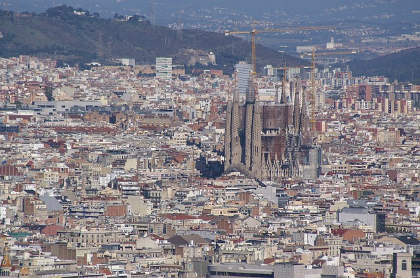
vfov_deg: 3.0
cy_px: 139
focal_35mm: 450
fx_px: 5240
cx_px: 210
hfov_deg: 4.6
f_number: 8
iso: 100
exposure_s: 1/640
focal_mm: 300
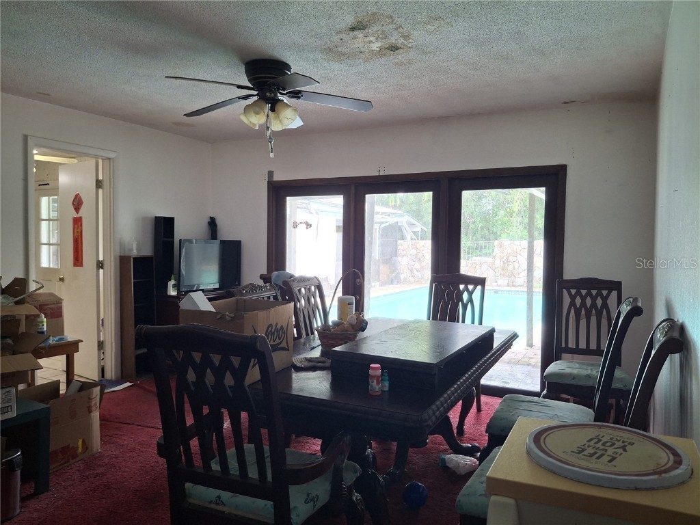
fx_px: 506
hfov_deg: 69.4
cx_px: 350
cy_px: 262
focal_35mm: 25
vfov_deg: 54.9
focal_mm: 4.69
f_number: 1.8
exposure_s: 1/60
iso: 125
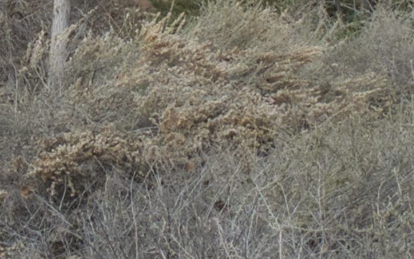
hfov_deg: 5.4
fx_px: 4389
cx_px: -108
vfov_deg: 3.3
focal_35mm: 389
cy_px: -303
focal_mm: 32
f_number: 11
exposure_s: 1/500
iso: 400
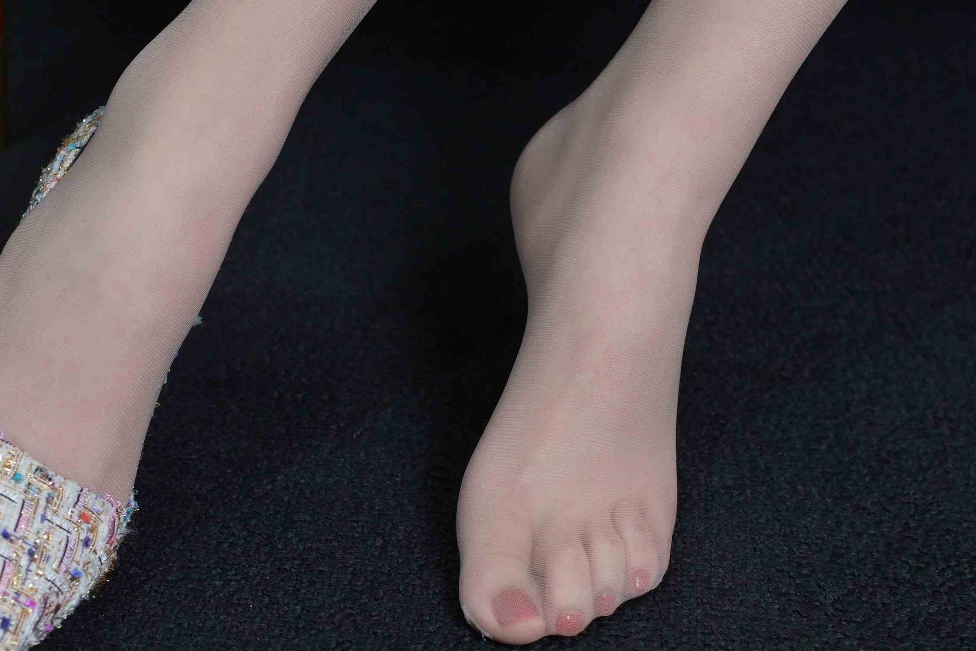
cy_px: 488
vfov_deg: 19.1
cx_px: 405
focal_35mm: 71
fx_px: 1925
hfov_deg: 28.4
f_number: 4
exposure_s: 1/160
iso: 800
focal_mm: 35
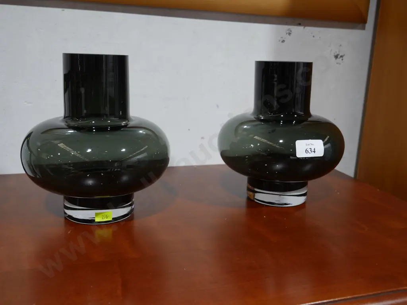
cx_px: 204
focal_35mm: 38
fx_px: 447
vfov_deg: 37.8
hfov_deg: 49.0
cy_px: 152
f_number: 4.1
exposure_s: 1/60
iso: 400
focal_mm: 19
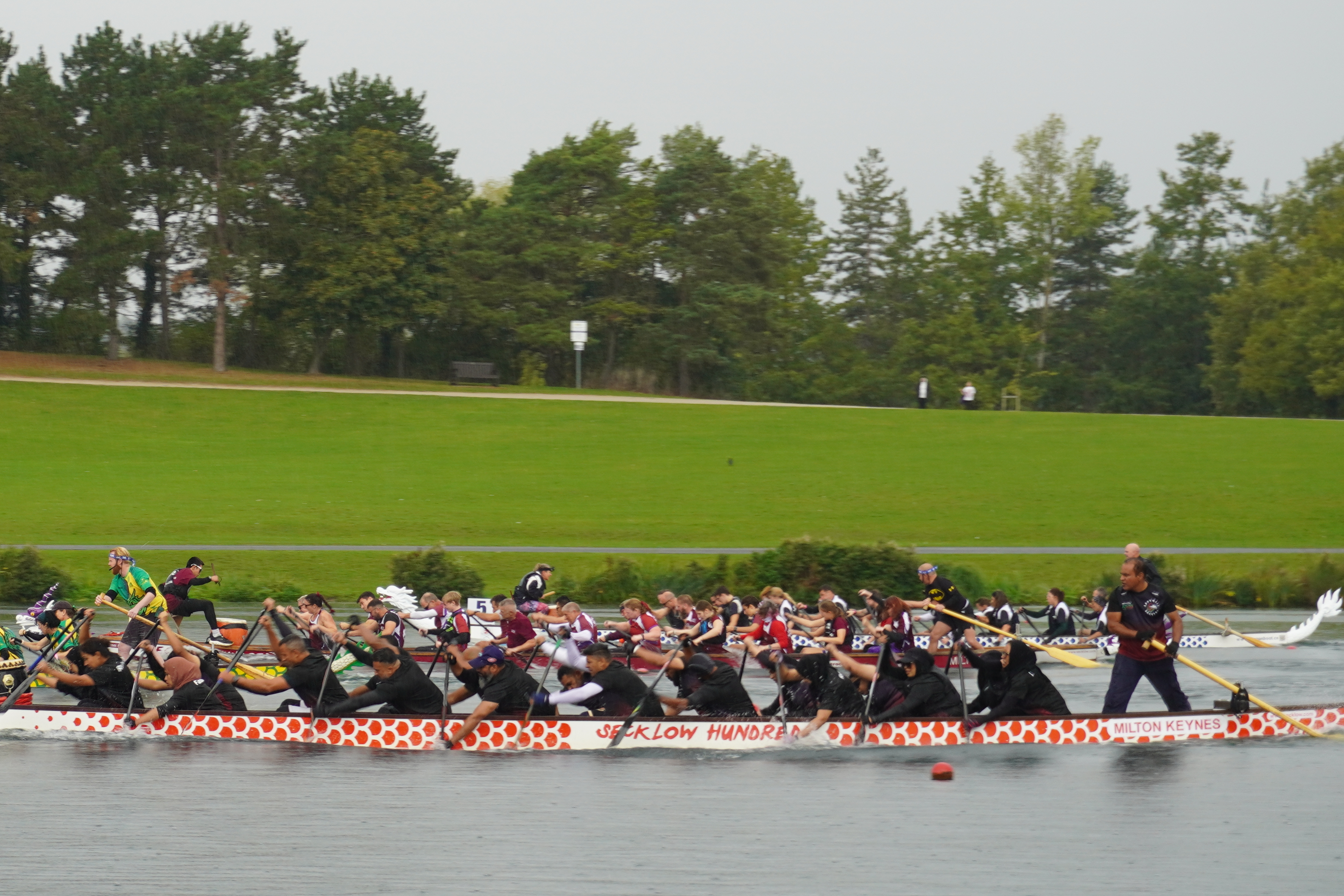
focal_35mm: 142
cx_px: 203
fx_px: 5301
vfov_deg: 9.7
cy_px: 524
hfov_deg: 14.3
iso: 125
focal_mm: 50
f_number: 5.6
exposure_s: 1/80
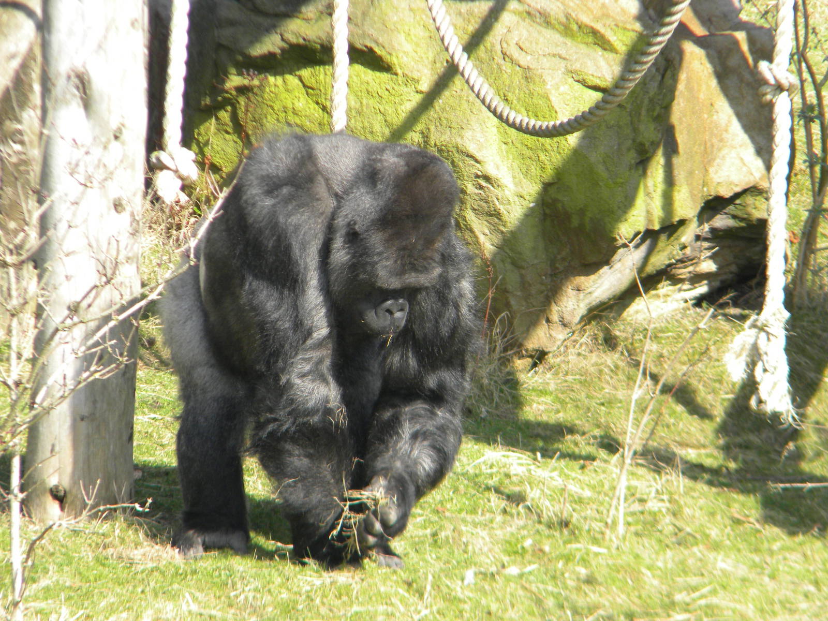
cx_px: 414
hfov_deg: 4.8
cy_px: 310
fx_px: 9903
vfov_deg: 3.6
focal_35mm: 414
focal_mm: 75
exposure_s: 1/249
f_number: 5.4
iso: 126
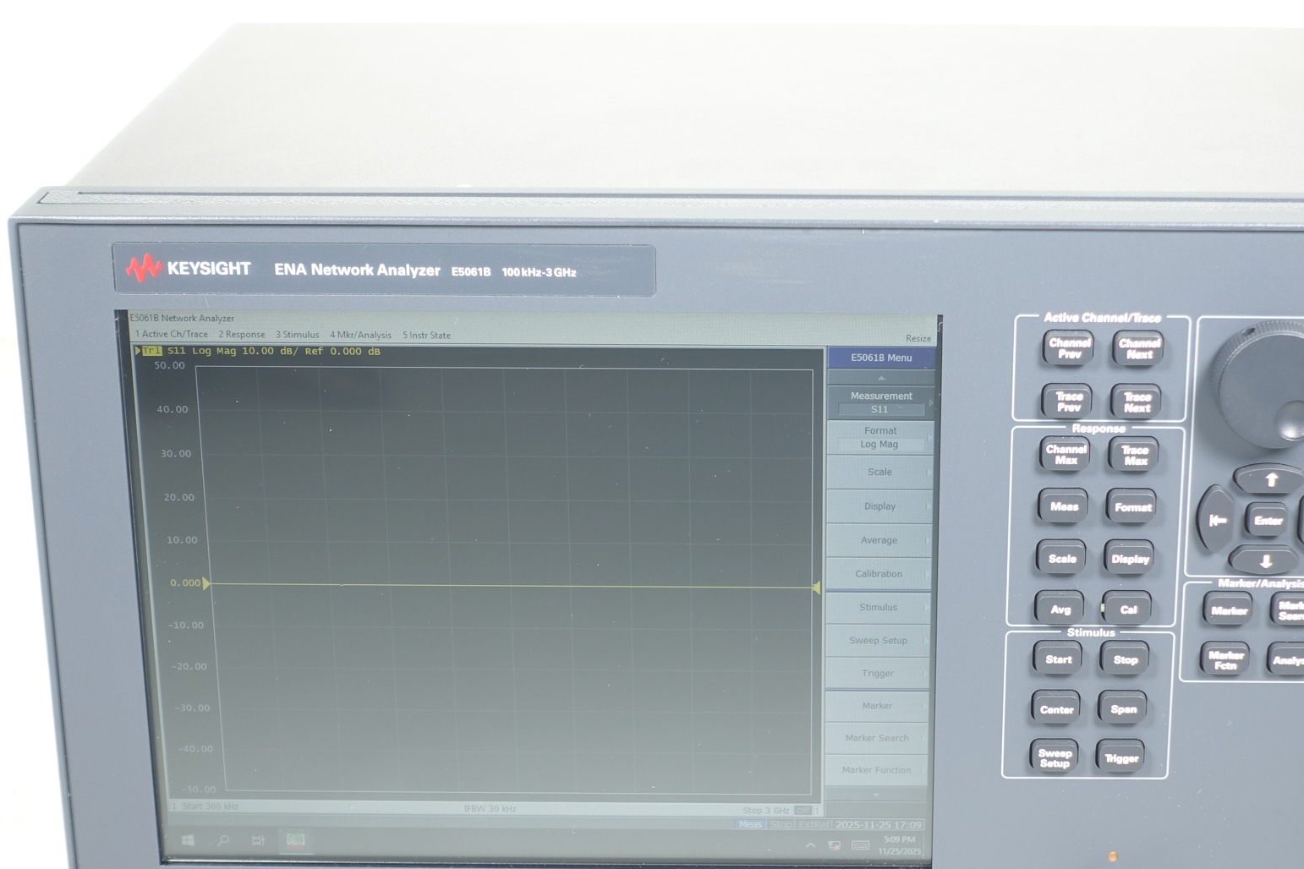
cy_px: 514
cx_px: 838
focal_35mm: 85
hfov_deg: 23.8
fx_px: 3079
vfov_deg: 16.1
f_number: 3.2
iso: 125
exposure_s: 1/80
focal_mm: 23.34
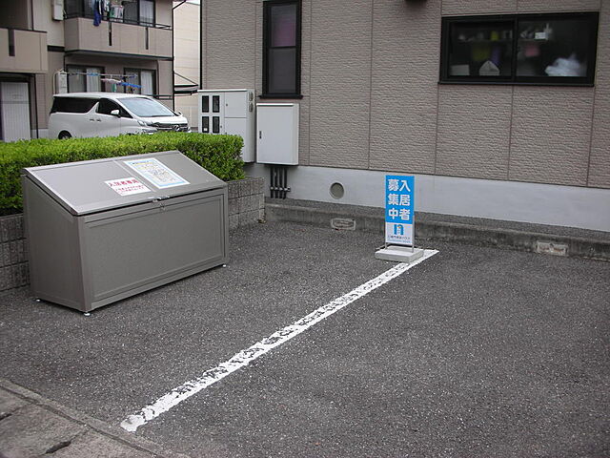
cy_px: 229
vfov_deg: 40.7
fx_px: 617
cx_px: 305
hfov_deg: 52.6
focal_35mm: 35
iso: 50
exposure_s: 1/190
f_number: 3
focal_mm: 5.8
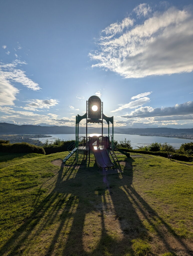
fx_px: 119
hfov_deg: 78.2
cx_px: 96
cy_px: 128
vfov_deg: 94.4
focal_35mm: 16
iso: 53
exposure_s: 1/9009
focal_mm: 2.35
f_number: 2.2
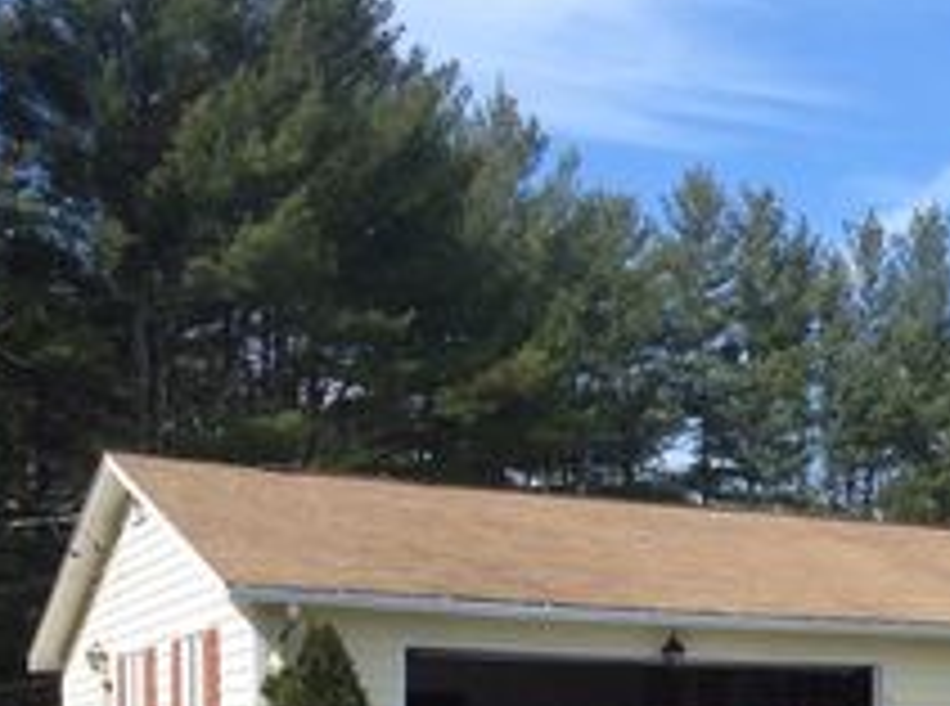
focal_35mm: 76
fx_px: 2080
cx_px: 1067
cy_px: 823
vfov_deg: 18.4
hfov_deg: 23.9
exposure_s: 1/1003
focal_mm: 3.3
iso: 32
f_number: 2.4
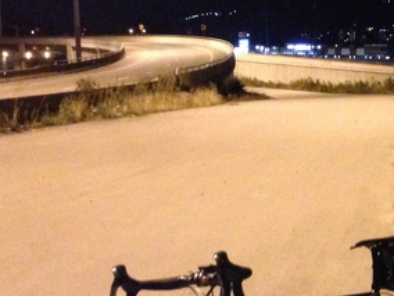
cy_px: 179
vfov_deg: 16.0
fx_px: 1047
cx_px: 433
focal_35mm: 92
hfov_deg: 20.3
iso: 800
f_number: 2.4
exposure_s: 1/15
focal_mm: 4.12
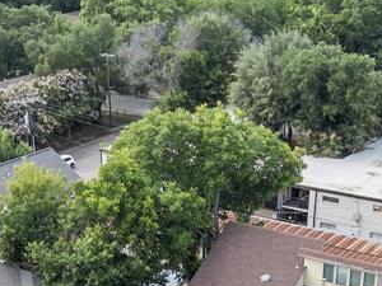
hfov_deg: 23.8
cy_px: 309
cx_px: 140
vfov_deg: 17.4
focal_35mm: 82
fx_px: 905
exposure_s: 1/730
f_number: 1.7
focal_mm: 6.72
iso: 130
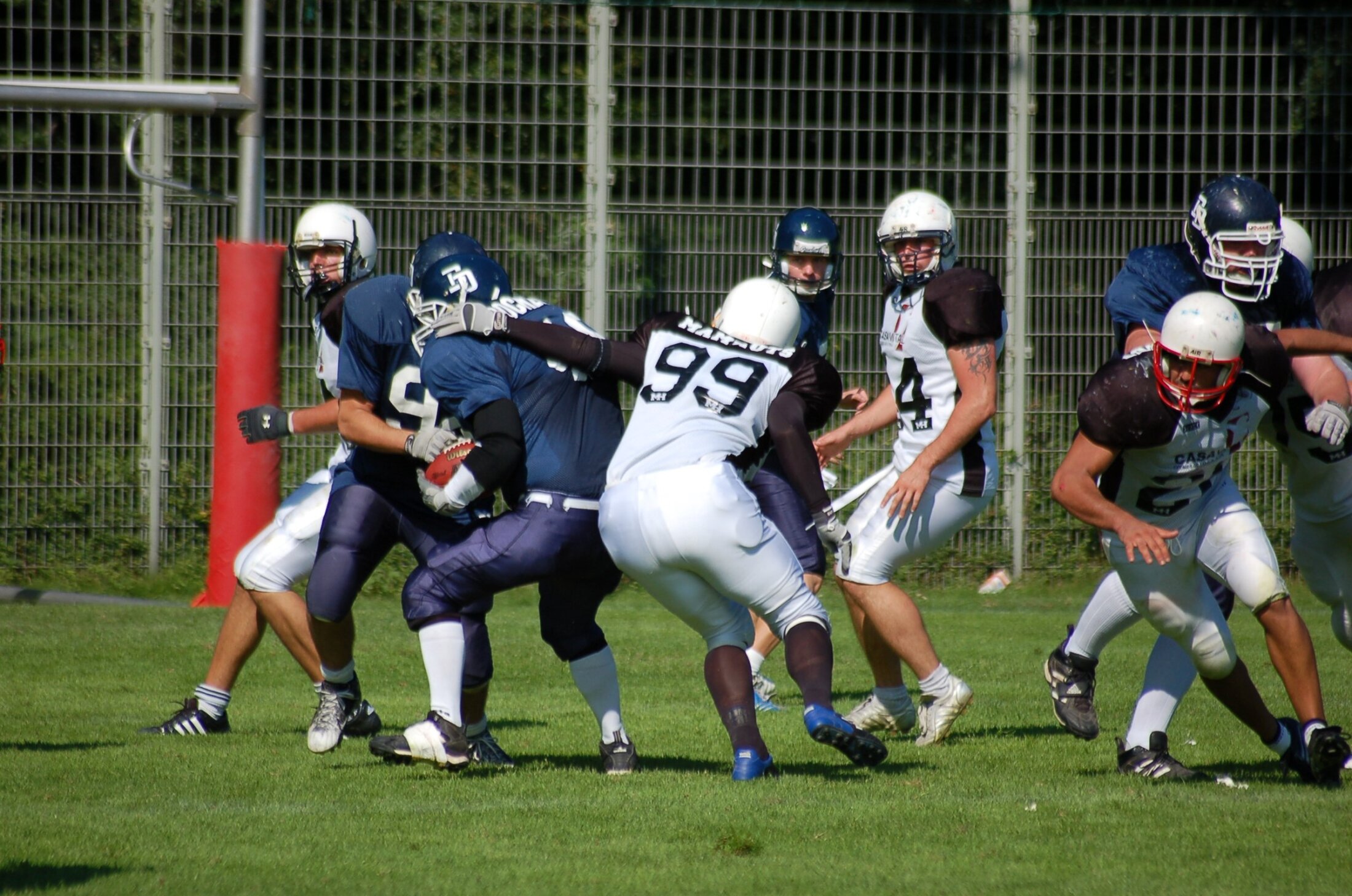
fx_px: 13494
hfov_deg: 5.7
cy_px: 448
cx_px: 676
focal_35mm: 360
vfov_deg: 3.8
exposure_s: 1/1250
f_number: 5.6
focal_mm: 240
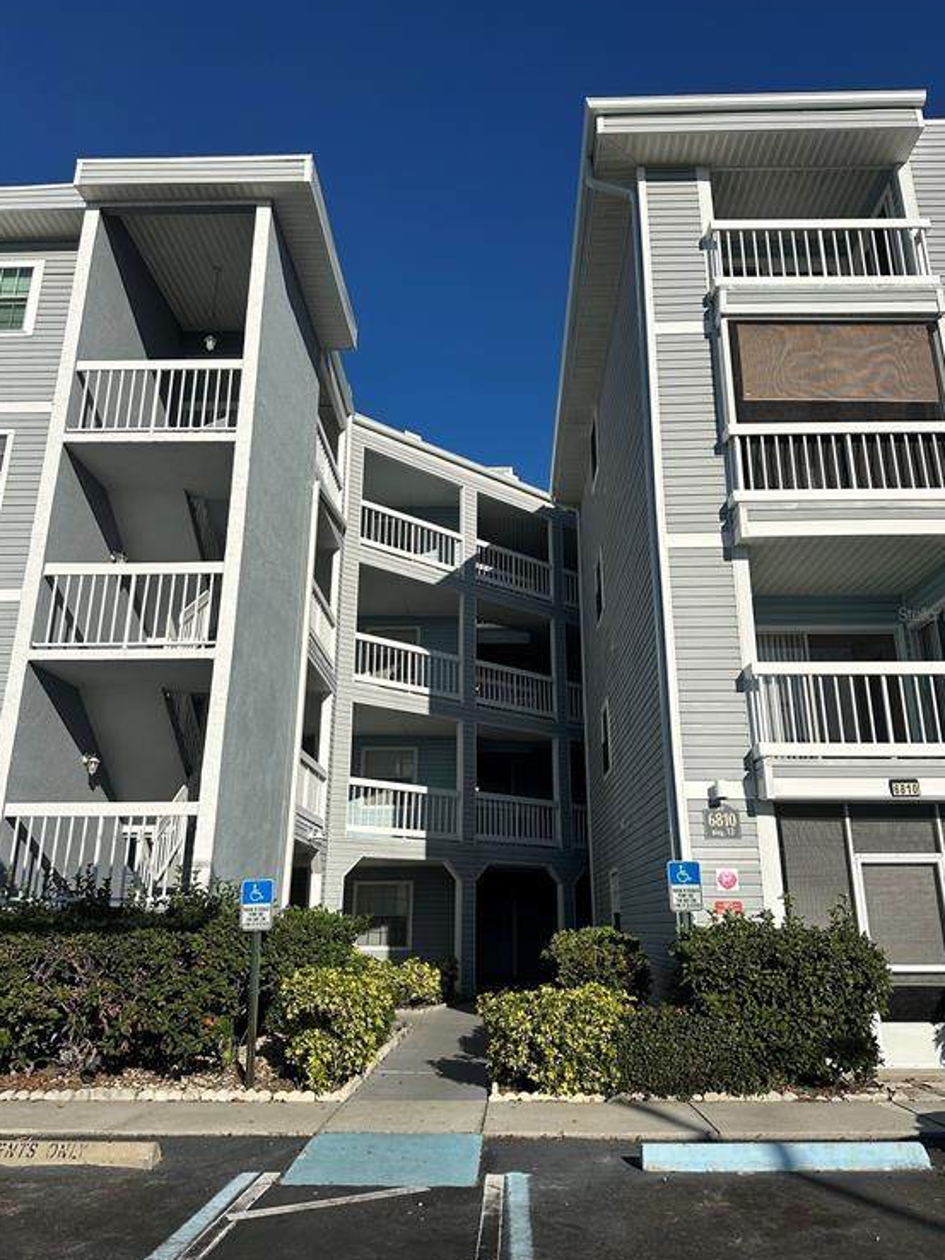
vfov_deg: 69.4
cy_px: 614
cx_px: 484
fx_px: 910
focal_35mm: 25
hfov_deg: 54.9
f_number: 1.78
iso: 80
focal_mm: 6.86
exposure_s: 1/9709
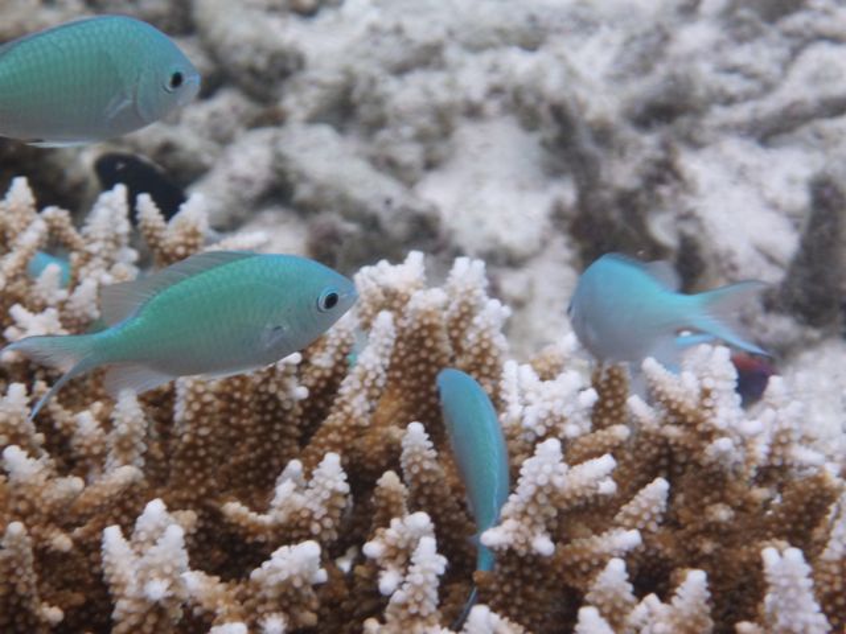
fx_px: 3128
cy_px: 317
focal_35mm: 128
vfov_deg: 11.6
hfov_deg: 15.4
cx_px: 423
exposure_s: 1/125
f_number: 5.9
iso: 250
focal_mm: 22.8
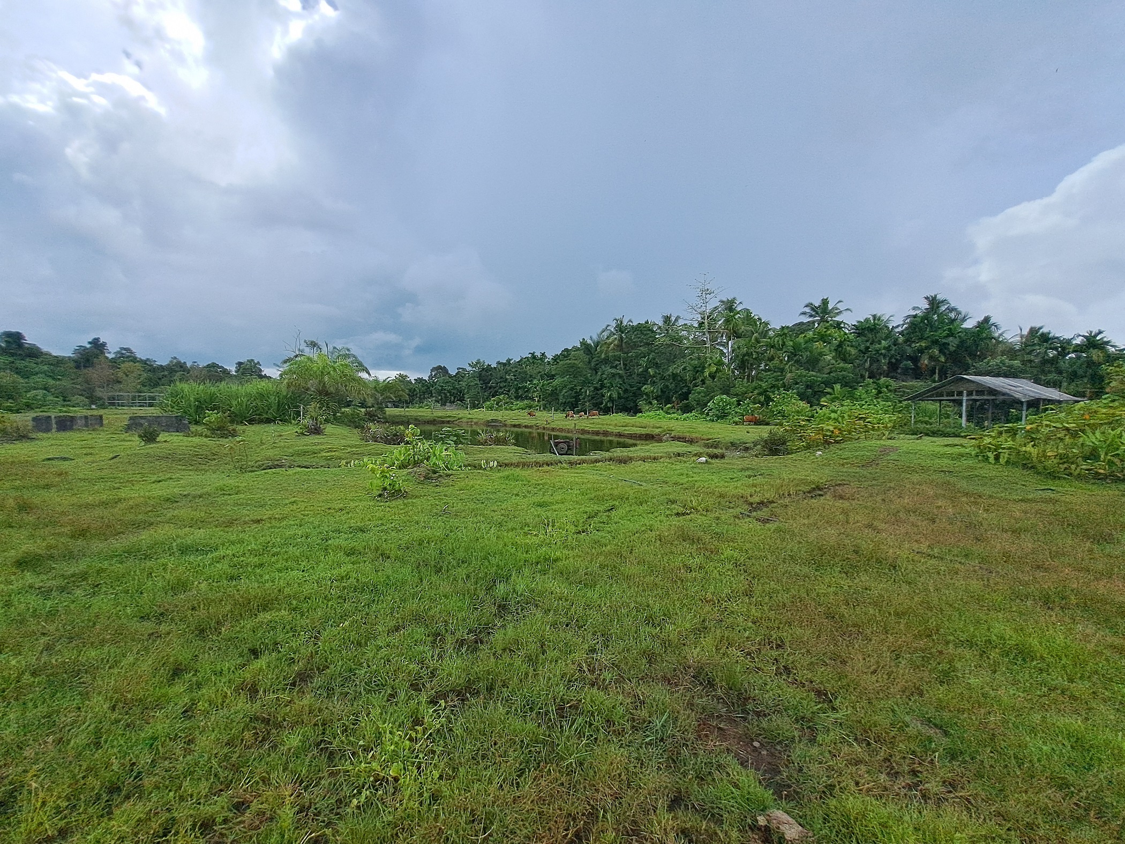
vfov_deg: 89.9
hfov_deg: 106.2
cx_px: 562
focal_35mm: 13
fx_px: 422
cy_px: 422
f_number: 2.2
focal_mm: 1.74
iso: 50
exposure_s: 1/867
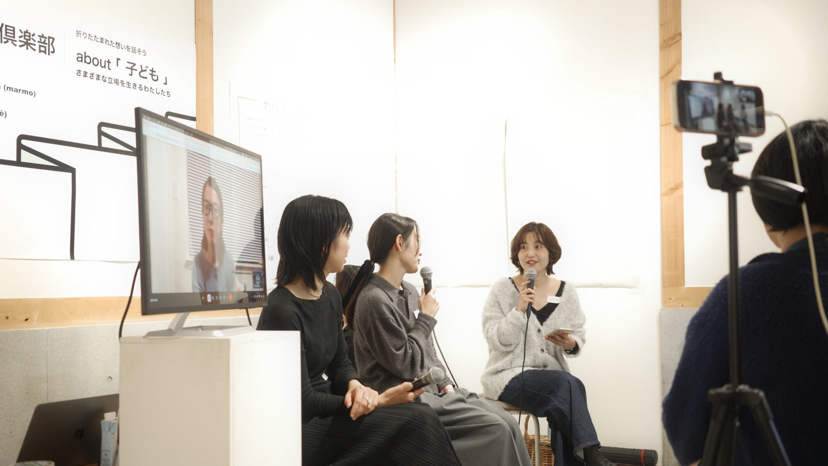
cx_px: 415
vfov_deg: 28.3
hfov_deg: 48.4
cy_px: 259
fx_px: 922
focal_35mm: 42
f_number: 2.8
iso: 640
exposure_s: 1/40
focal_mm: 26
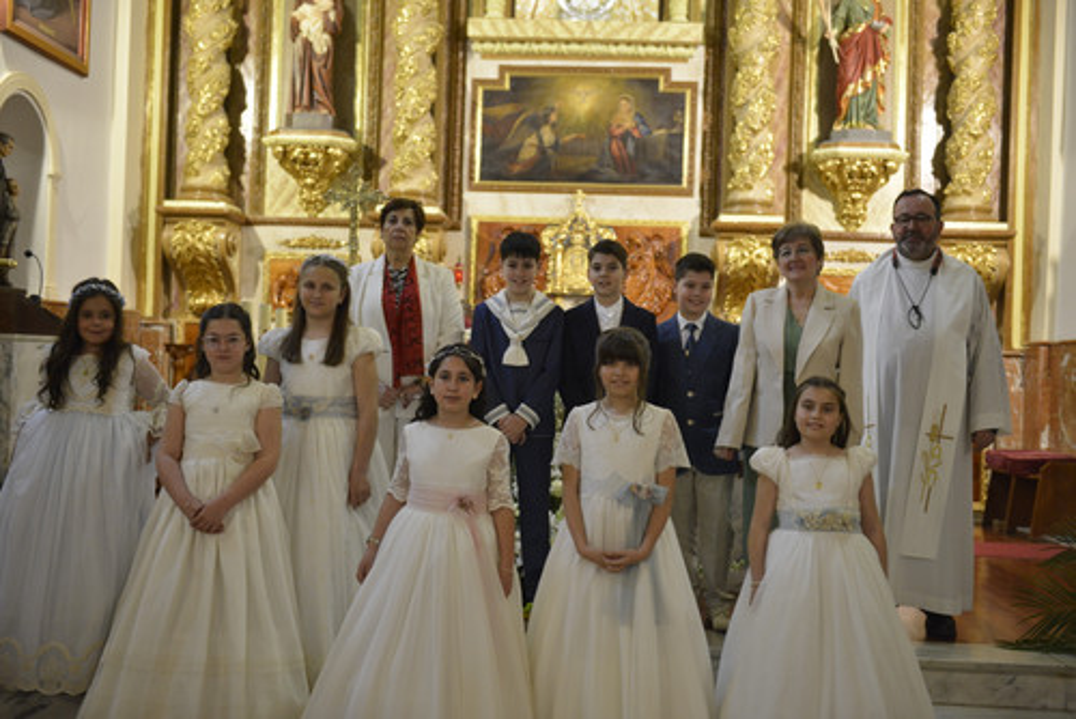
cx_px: 538
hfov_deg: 44.5
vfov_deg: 30.6
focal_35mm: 44
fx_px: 1316
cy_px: 360
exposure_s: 1/200
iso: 2500
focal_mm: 44
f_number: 3.2
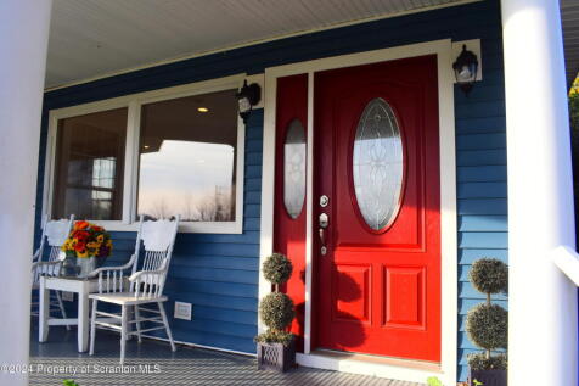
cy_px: 193
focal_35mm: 27
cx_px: 290
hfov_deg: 67.4
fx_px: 434
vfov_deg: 47.9
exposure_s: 1/250
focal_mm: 18
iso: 250
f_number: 8
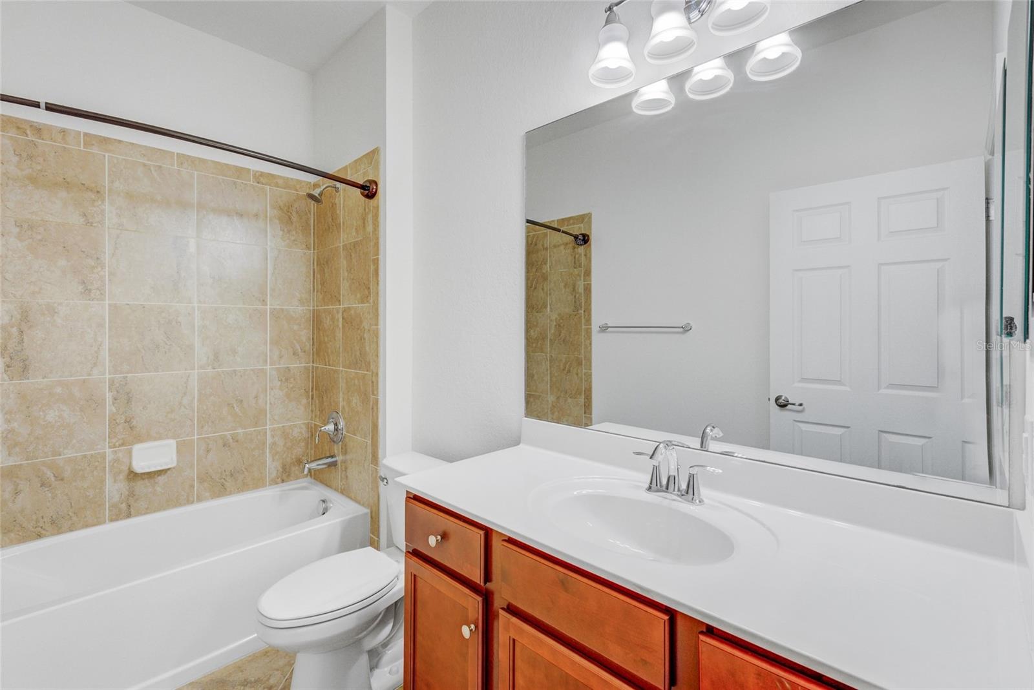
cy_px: 345
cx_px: 517
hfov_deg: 96.7
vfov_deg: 73.8
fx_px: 460
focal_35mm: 16
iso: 400
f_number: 8
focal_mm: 16
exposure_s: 1/10
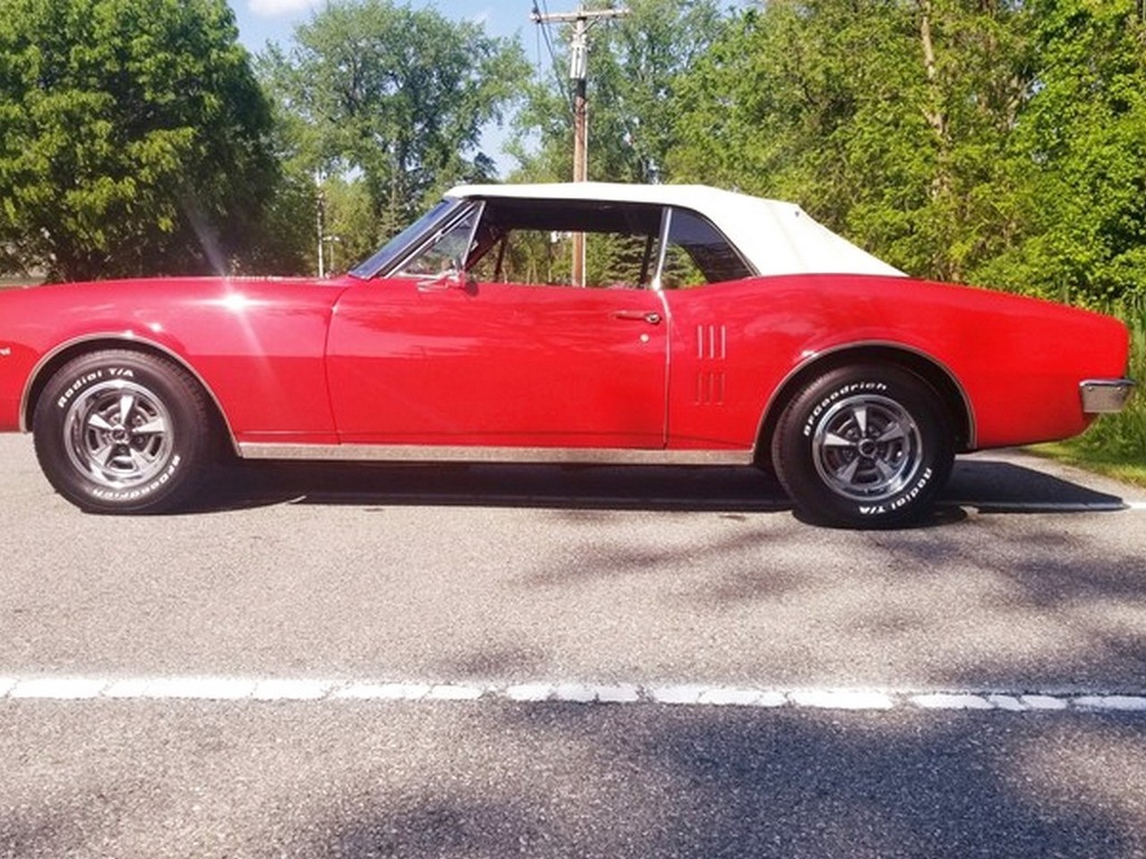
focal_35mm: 26
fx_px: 861
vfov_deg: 53.1
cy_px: 430
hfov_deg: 67.3
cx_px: 573
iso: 50
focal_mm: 4.25
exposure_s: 1/2200
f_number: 1.7
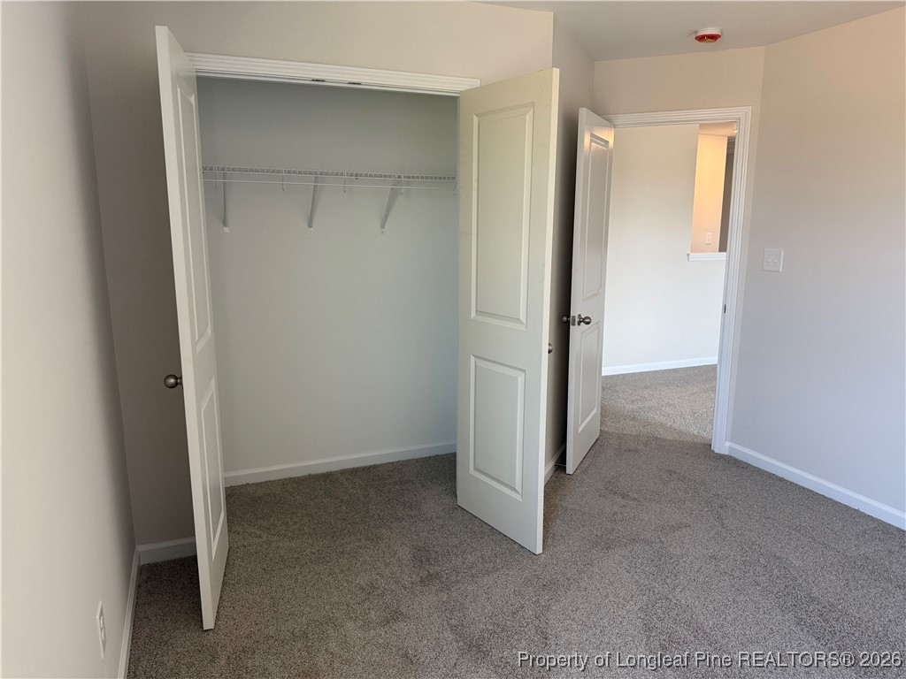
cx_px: 453
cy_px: 340
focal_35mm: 24
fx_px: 628
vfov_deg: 56.8
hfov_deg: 71.6
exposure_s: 1/121
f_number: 1.78
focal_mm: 6.76
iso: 200
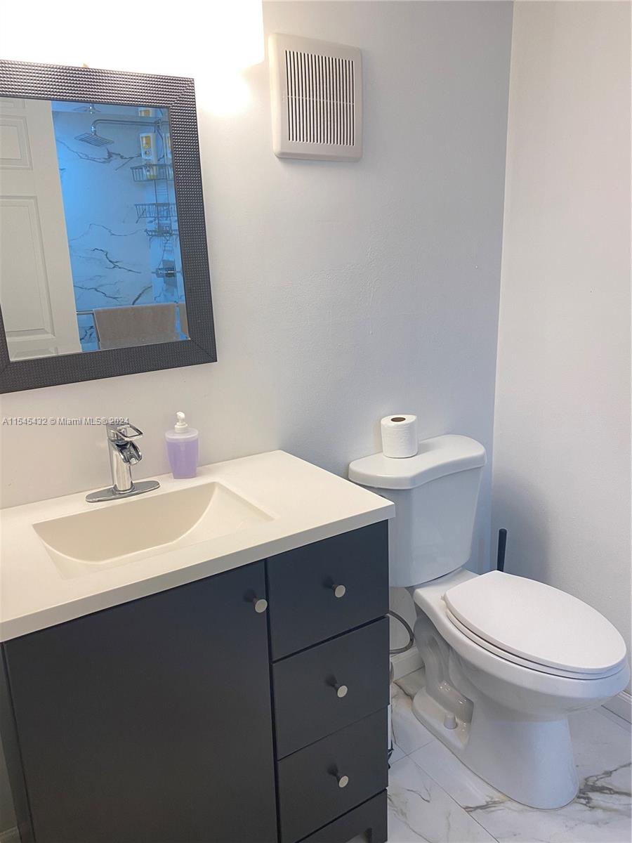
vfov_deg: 67.3
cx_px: 316
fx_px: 633
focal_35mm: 26
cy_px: 422
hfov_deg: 53.1
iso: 100
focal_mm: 4.25
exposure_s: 1/60
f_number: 1.8
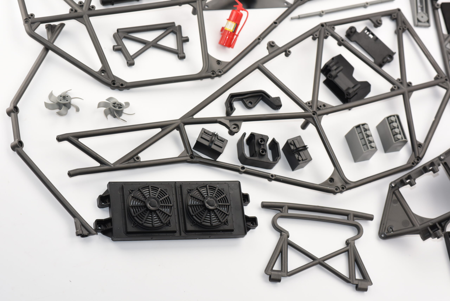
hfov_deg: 23.9
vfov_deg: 16.1
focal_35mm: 85
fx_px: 1063
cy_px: 150
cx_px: 225
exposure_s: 1/125
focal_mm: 85
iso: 1250
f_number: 8
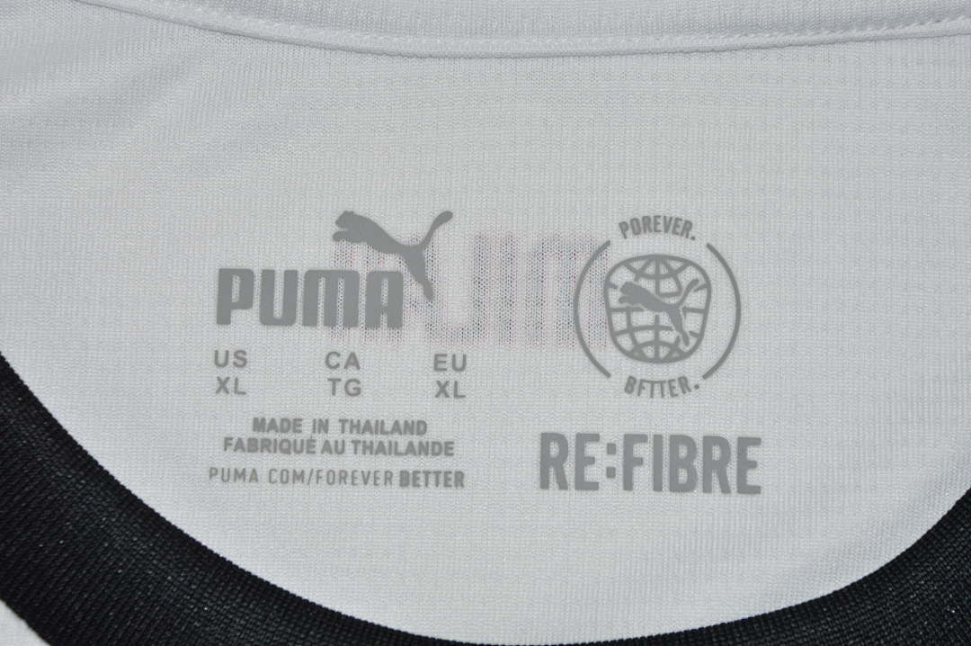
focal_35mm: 158
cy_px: 323
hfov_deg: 13.1
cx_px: 486
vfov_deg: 8.7
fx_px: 4244
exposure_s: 1/200
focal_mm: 105
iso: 400
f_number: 14
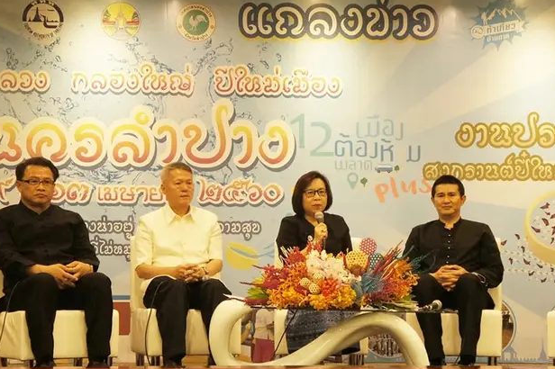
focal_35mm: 82
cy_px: 231
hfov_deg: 24.9
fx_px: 1258
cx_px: 311
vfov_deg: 16.7
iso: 4000
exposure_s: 1/250
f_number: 5
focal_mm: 43
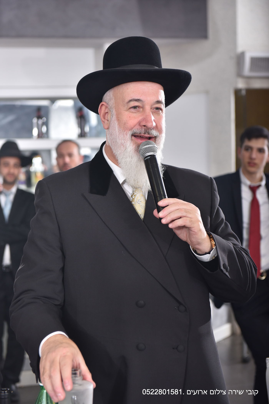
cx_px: 134
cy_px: 202
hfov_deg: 19.5
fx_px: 785
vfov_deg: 28.8
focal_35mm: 70
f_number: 3.5
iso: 800
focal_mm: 70
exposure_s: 1/200
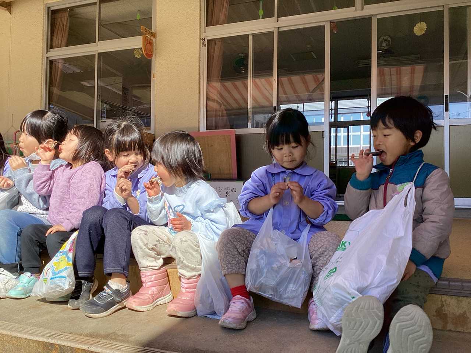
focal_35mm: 31
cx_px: 236
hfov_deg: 58.4
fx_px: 422
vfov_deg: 45.4
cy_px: 176
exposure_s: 1/741
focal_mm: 3.3
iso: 25
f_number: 2.4
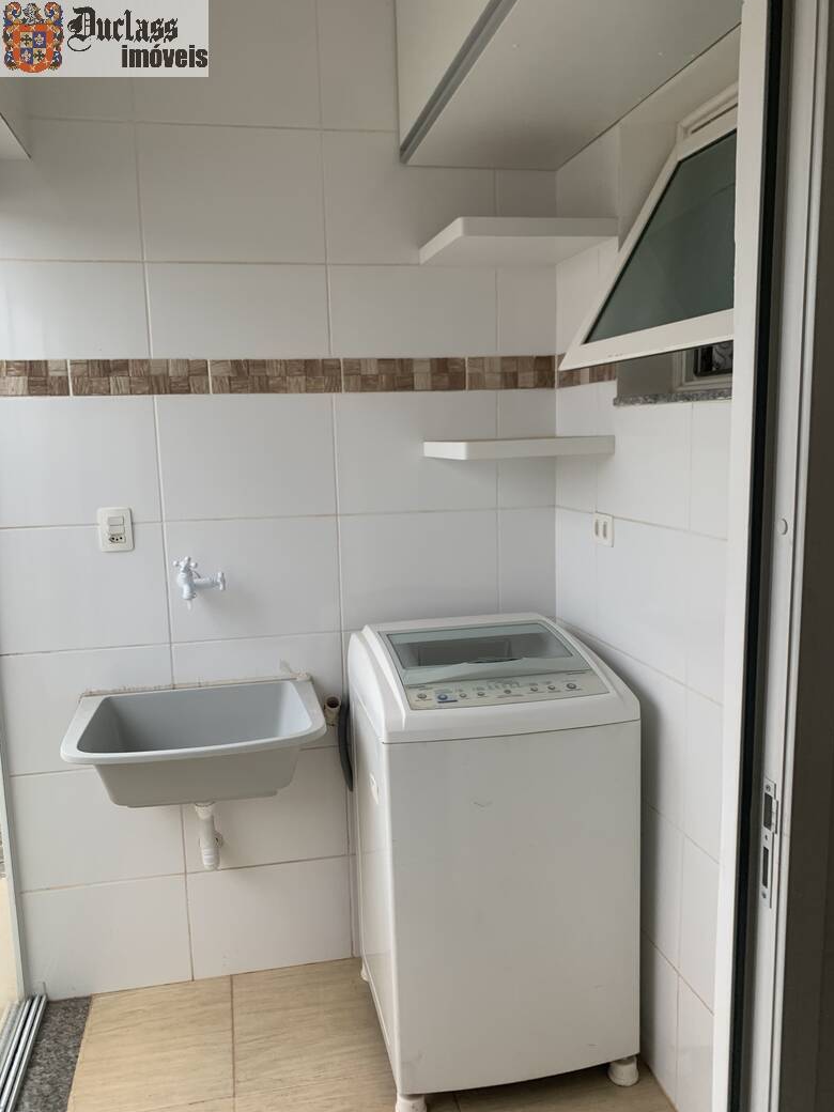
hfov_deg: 51.4
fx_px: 867
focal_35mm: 27
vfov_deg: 65.3
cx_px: 415
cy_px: 560
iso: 40
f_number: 1.8
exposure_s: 1/121
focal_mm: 4.25
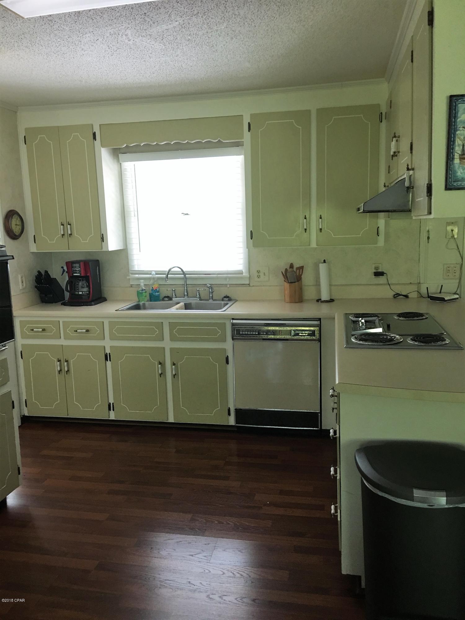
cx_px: 232
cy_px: 310
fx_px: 519
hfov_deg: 48.2
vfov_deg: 61.7
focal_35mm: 29
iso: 50
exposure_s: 1/15
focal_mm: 4.15
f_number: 2.2
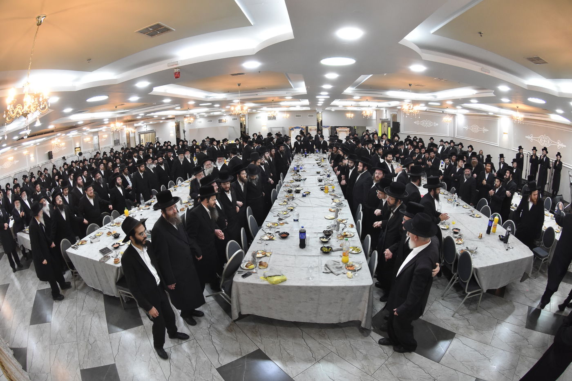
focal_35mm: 16
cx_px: 286
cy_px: 190
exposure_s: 1/80
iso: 1600
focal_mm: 10.5
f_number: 5.6
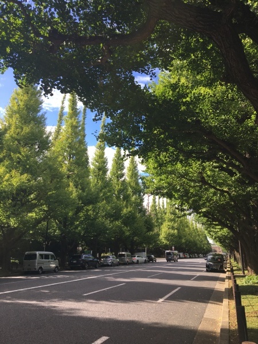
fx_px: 288
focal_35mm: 29
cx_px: 129
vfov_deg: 61.7
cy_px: 172
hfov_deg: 48.2
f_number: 2.2
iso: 25
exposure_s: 1/596
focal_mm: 4.15
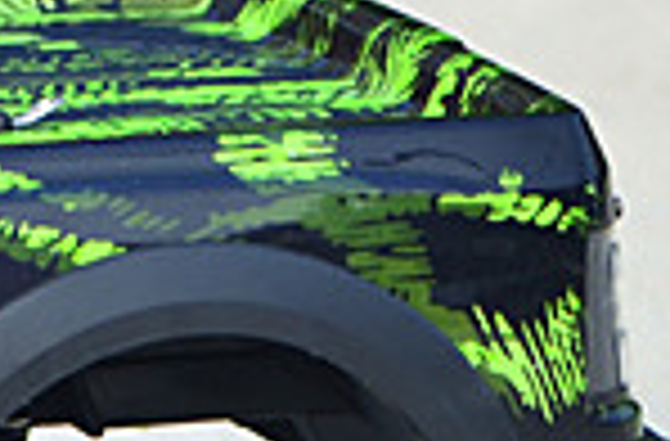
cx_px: -823
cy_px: 448
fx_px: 11954
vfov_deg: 2.1
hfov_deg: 3.2
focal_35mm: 645
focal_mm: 80
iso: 100
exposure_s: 1/160
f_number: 5.6
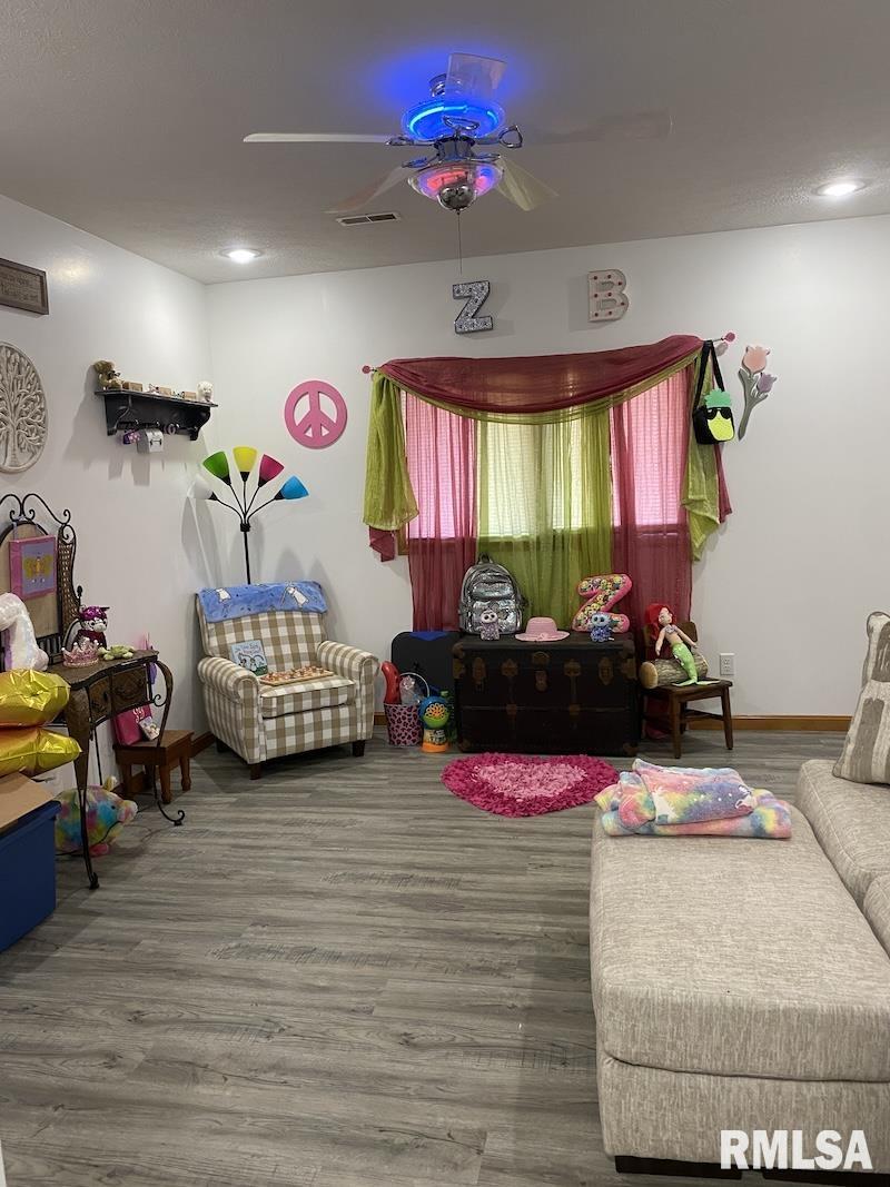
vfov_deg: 67.3
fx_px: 891
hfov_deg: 53.1
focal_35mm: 26
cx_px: 445
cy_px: 594
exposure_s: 1/60
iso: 125
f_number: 1.8
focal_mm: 4.25
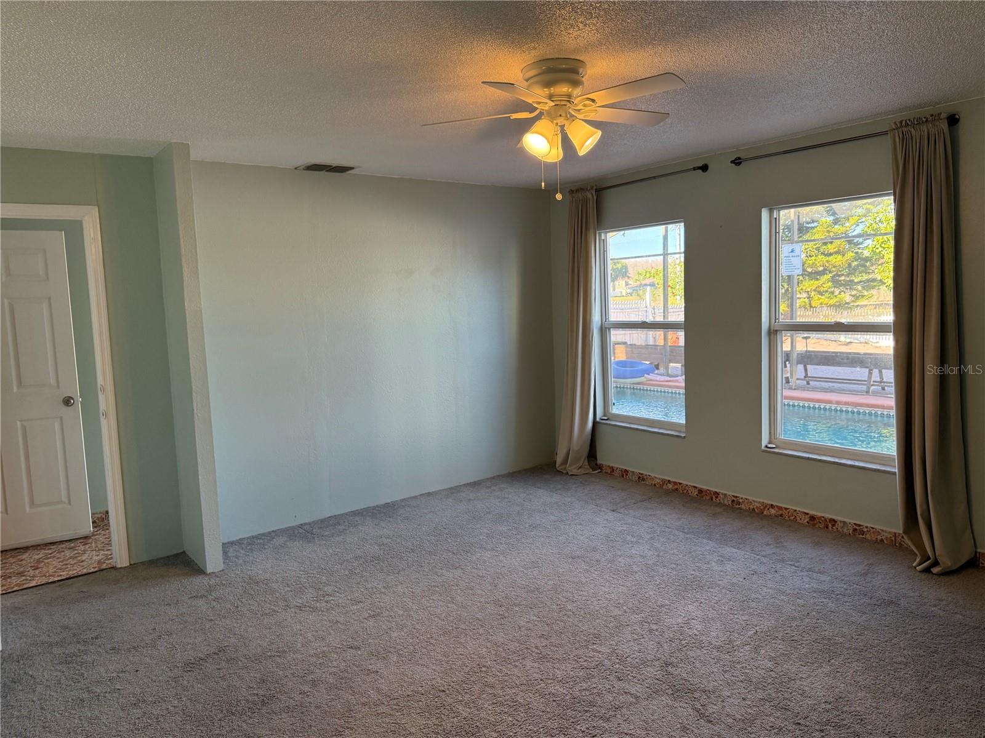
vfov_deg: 56.8
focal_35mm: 24
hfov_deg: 71.6
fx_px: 683
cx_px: 492
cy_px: 369
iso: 200
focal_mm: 6.76
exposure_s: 1/178
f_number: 1.78
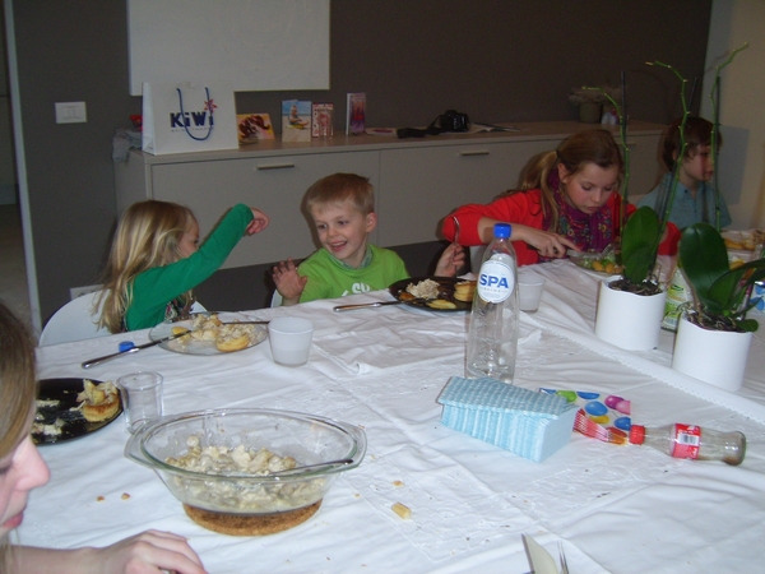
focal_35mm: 38
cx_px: 382
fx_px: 840
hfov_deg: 49.0
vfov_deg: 37.7
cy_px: 287
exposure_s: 1/30
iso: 100
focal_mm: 7.8
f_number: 2.8
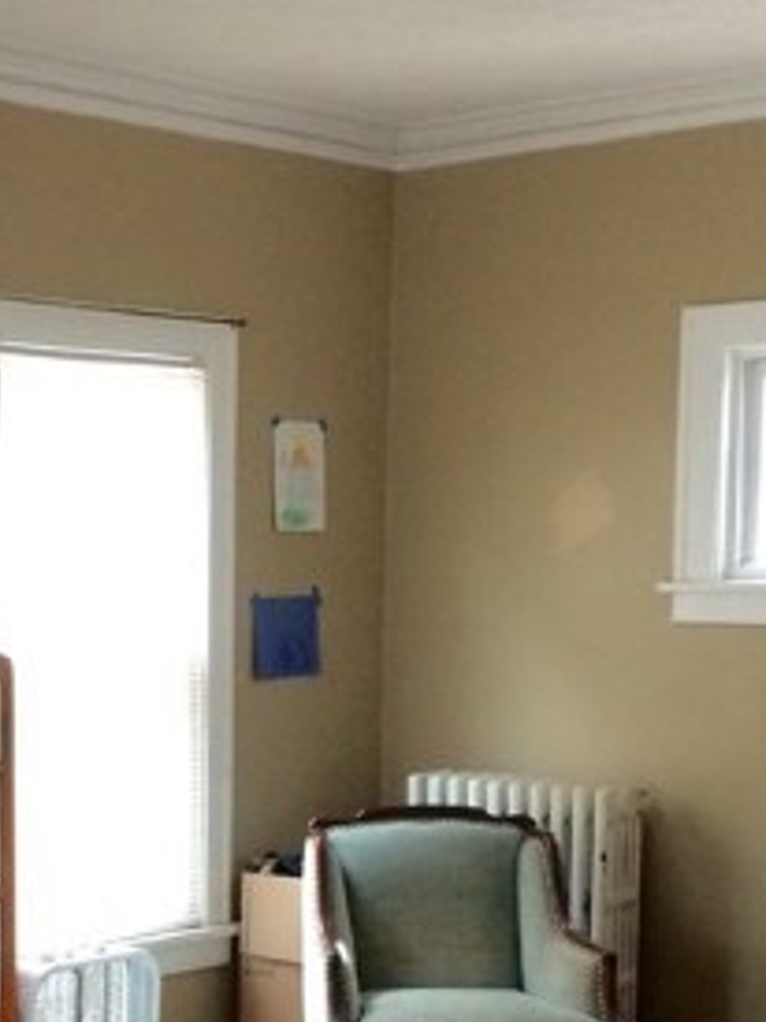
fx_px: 2392
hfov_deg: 17.6
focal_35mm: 81
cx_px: -78
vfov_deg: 23.7
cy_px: 836
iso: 200
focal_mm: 4.15
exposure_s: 1/30
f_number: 2.2
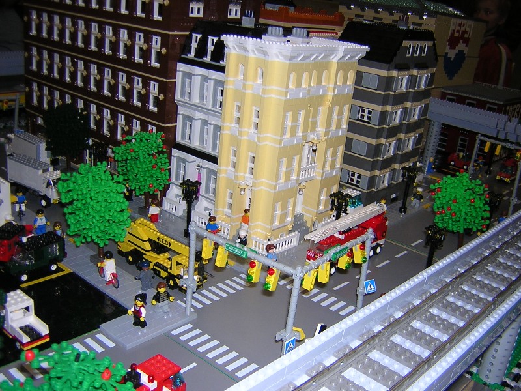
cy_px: 196
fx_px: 542
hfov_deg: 51.4
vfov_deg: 39.7
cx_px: 260
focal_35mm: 36
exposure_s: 1/60.1
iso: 100
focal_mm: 4.7
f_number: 2.6
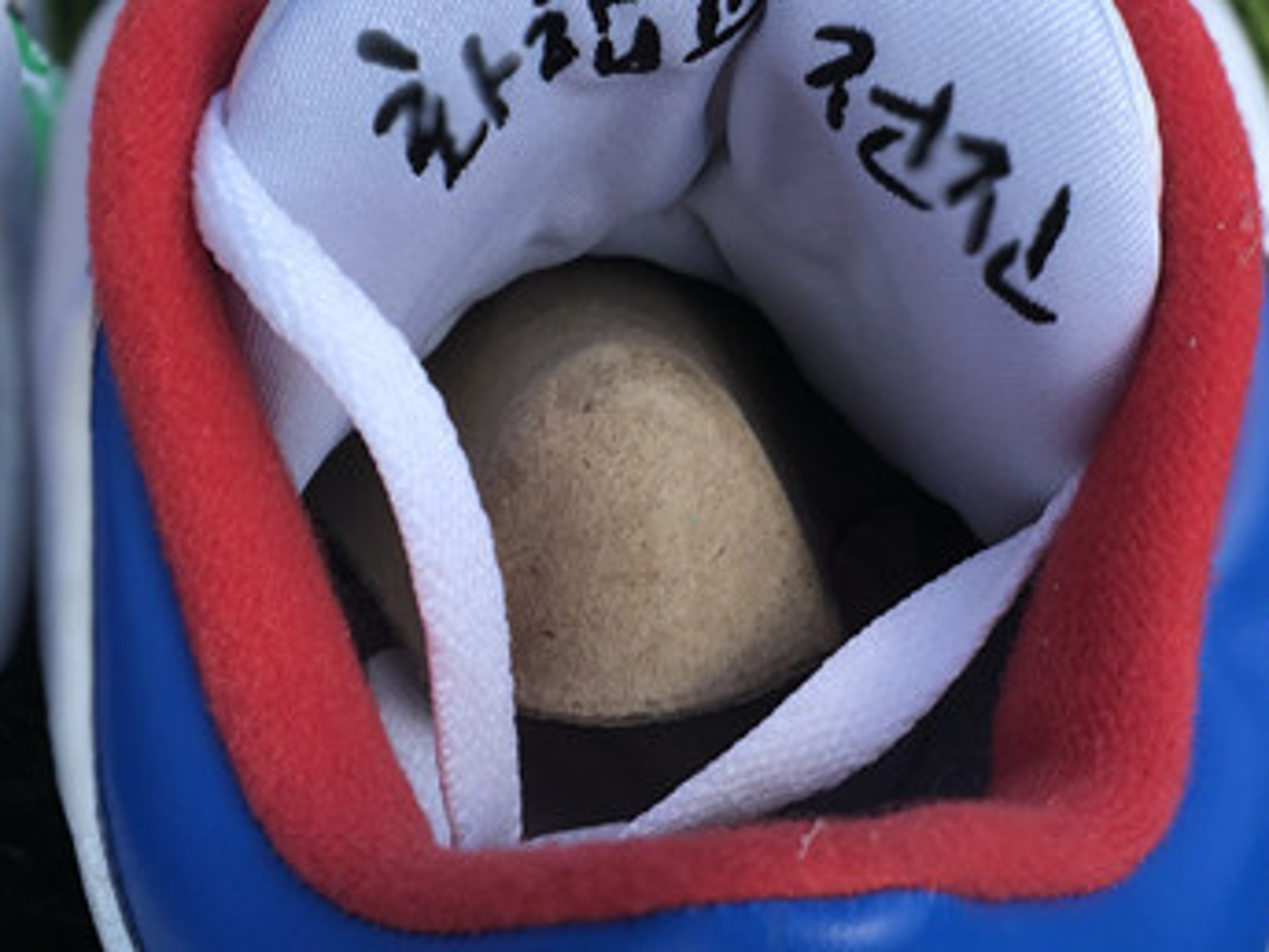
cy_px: 293
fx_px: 4106
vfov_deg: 13.2
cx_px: 4
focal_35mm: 112
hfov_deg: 17.2
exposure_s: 1/322
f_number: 2.4
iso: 16
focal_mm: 6
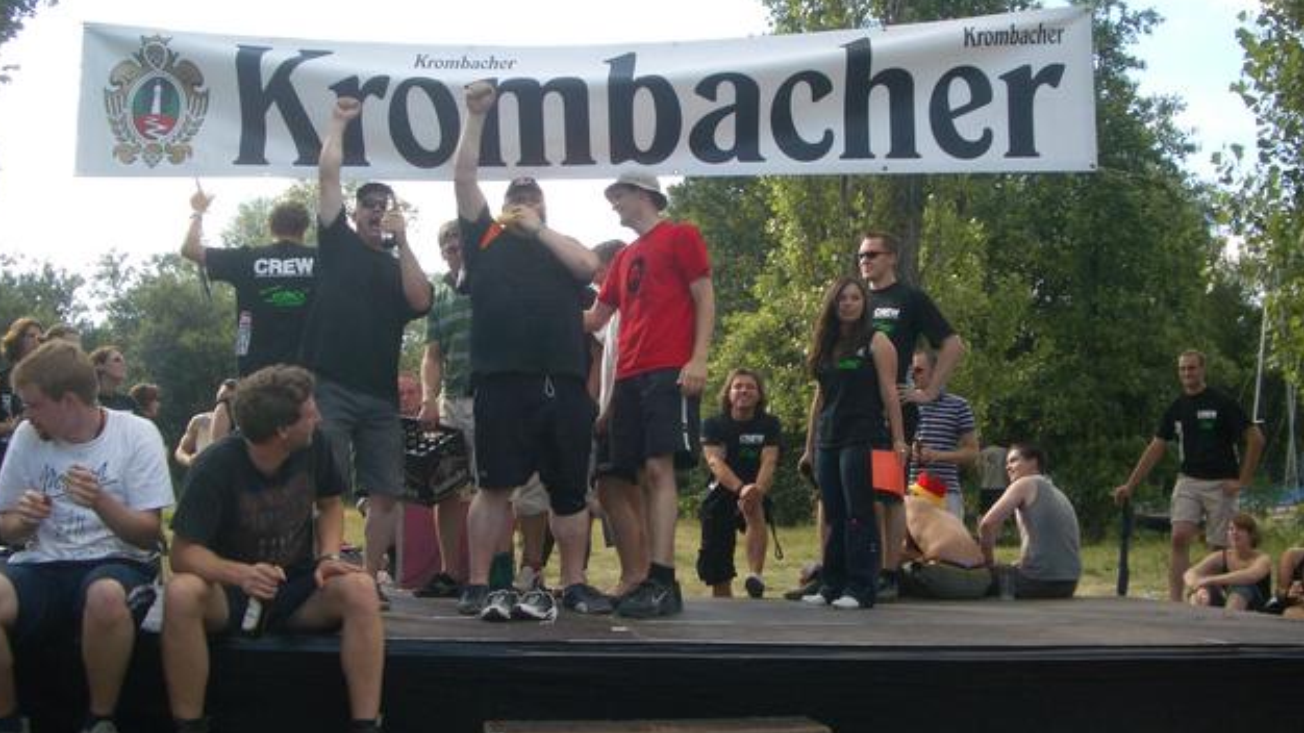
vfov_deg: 30.4
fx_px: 1348
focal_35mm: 39
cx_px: 640
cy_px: 352
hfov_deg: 51.6
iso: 50
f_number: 4.3
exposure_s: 1/160
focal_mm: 5.8
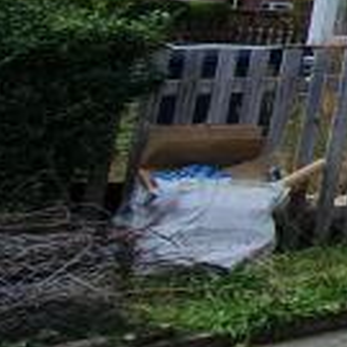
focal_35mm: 87
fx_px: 987
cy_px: -206
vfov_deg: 17.5
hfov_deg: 8.8
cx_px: 1301
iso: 50
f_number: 2.2
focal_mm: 1.8
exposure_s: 1/1152
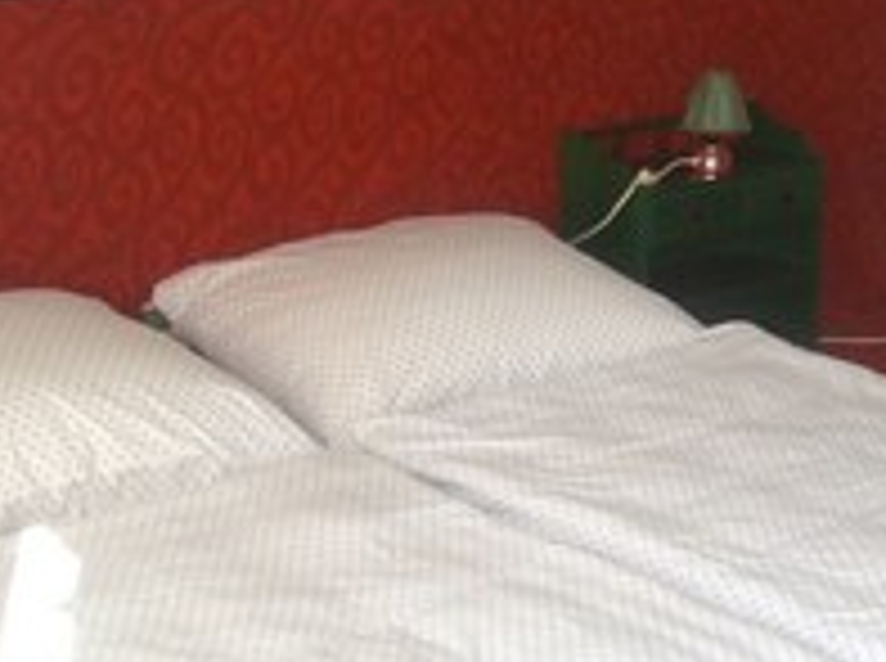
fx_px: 2274
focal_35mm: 89
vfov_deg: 16.5
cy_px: 363
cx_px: 729
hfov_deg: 21.7
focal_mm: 5.8
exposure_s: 1/125
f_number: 2.6
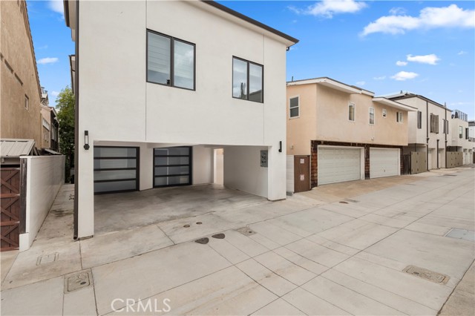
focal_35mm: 16
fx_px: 211
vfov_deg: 73.7
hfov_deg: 96.8
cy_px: 158
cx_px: 238
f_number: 9
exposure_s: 1/125
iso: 200
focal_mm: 16
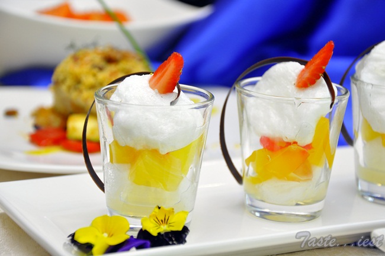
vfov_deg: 13.0
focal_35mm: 105
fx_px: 1122
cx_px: 192
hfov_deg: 19.5
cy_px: 128
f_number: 5.3
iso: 800
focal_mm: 70
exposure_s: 1/100
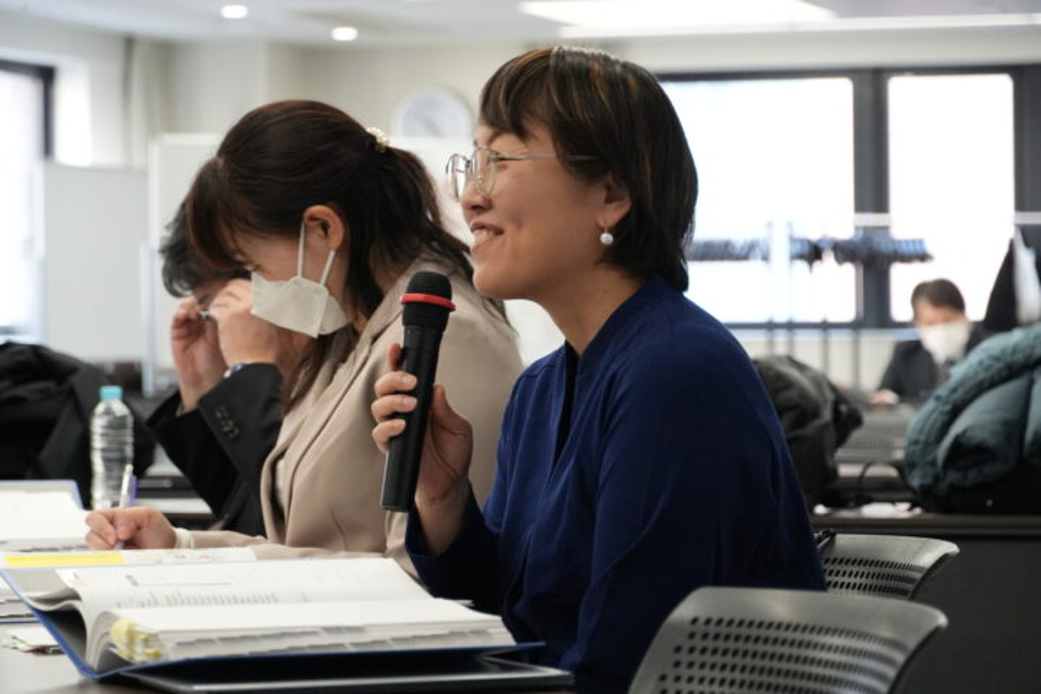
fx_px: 4120
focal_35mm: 142
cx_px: 520
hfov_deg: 14.4
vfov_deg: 9.6
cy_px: 347
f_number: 5.6
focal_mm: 95
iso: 2500
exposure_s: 1/160
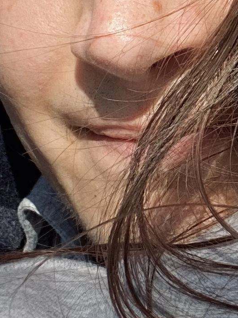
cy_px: 97
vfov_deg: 14.9
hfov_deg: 10.9
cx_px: 320
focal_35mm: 132
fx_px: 1211
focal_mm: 2.71
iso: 25
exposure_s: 1/552
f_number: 2.2
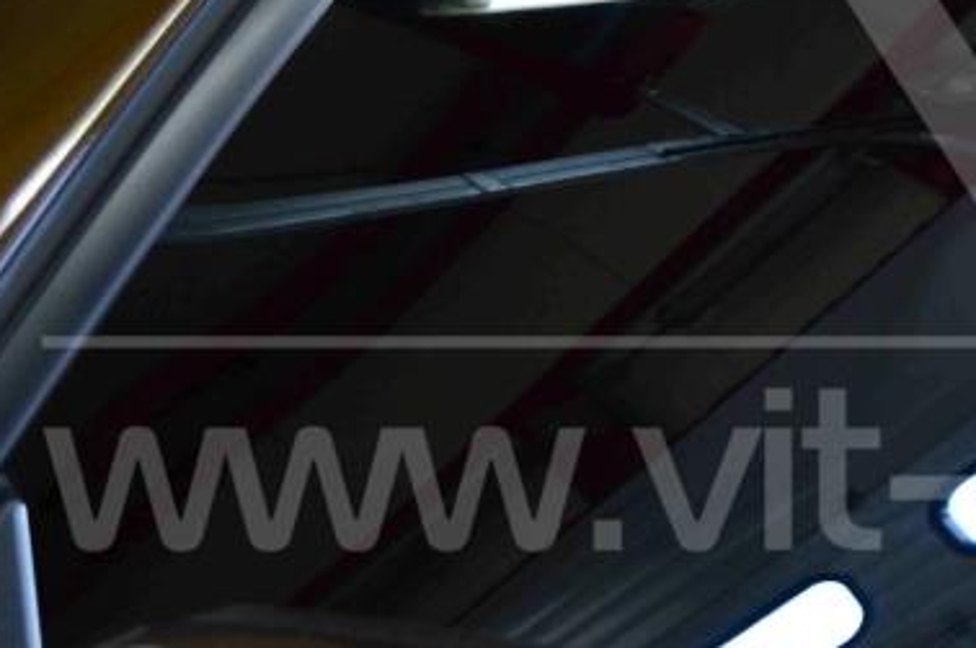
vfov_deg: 10.5
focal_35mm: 130
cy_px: 247
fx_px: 3520
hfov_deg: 15.3
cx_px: 1141
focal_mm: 32
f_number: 4.5
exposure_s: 1/20
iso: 400
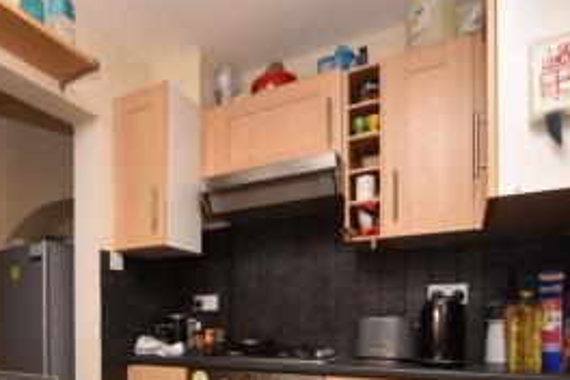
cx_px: 140
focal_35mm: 27
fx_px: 427
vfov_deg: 44.1
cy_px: 336
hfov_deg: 63.3
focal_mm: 10
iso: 400
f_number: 9
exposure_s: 1/60
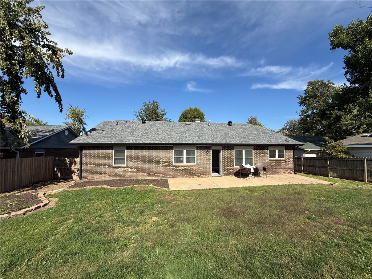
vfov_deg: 85.7
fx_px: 150
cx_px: 186
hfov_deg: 102.1
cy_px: 140
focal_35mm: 14
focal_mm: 2.22
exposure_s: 1/2320
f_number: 2.2
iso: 50
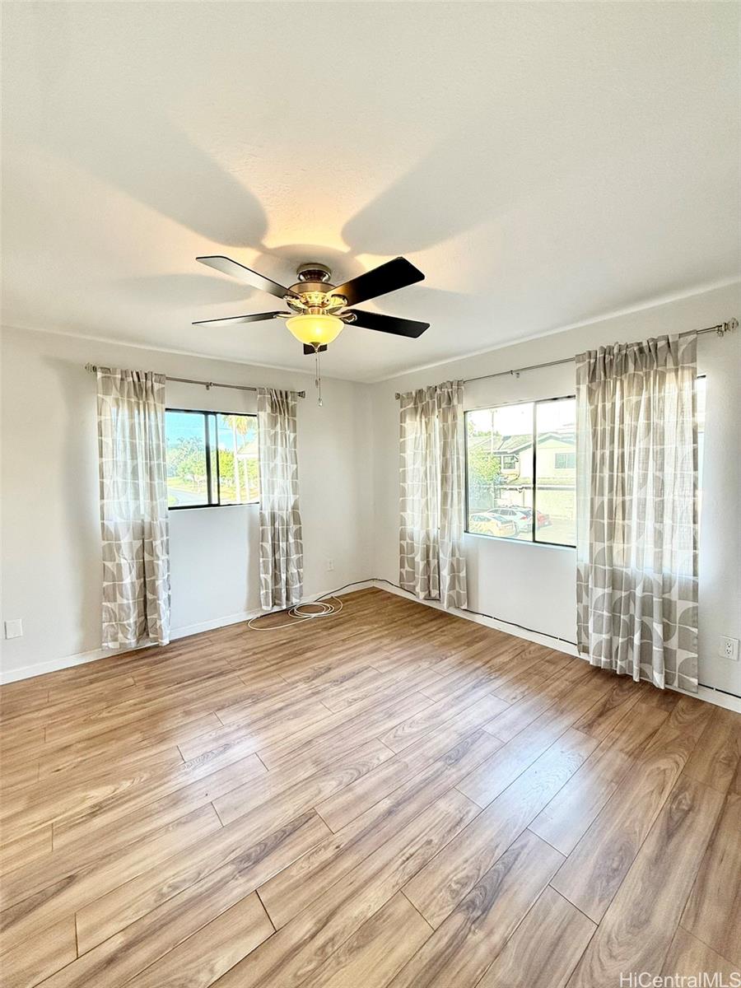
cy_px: 494
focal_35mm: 14
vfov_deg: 102.1
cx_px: 370
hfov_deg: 85.7
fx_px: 400
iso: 160
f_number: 2.2
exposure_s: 1/120
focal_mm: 2.22
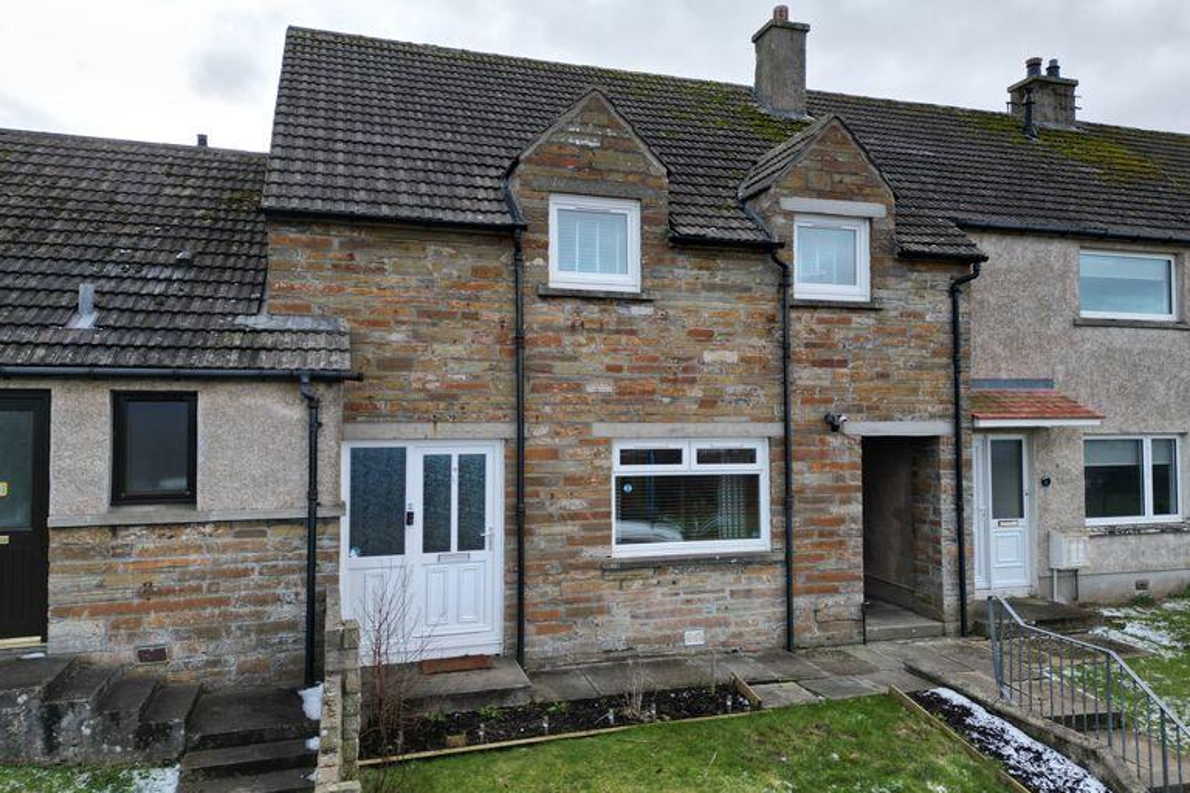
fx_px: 859
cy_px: 392
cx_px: 609
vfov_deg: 49.6
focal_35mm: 26
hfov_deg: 69.4
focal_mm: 6.72
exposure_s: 1/725
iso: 100
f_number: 1.7
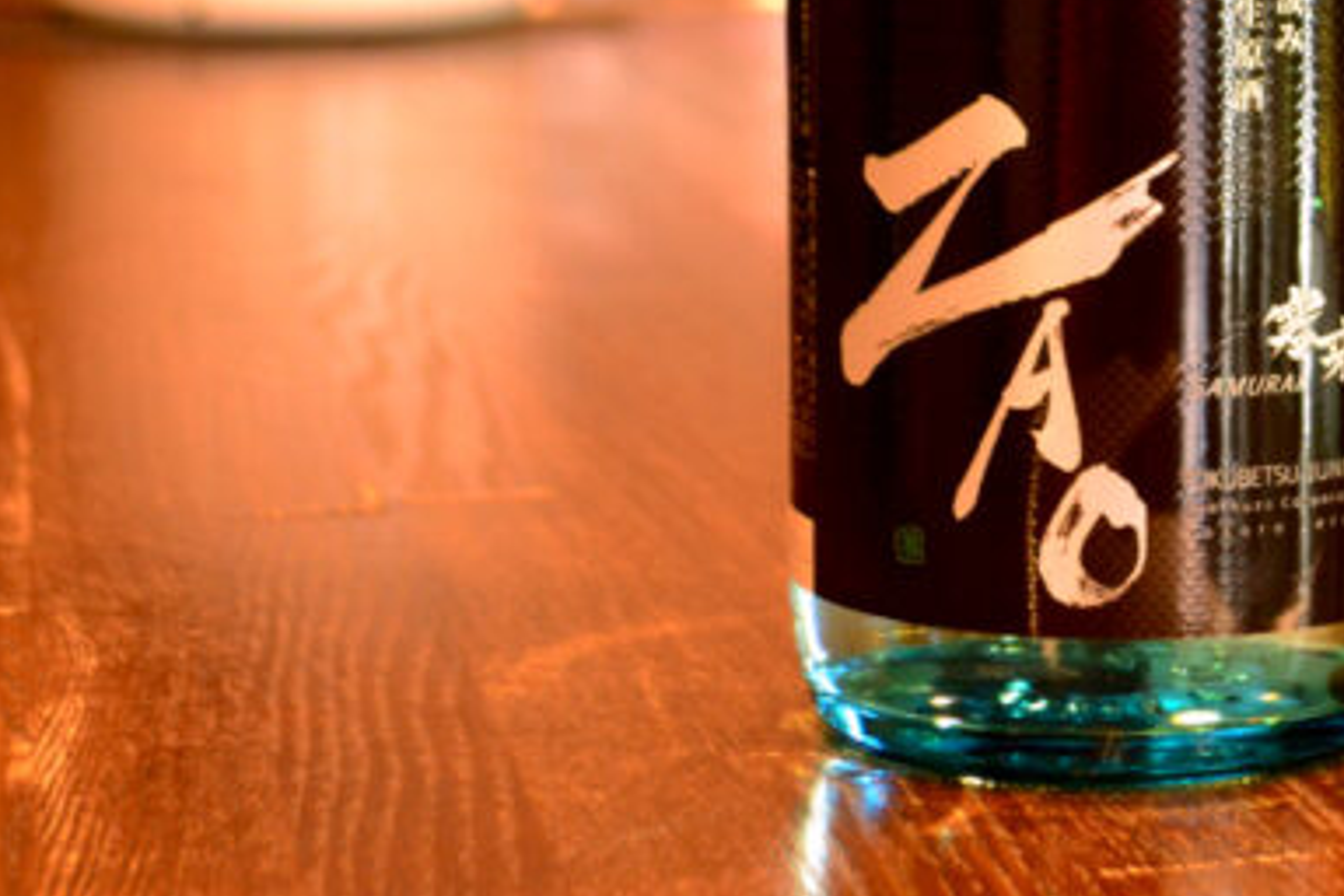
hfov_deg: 19.2
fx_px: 3920
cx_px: 1158
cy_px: -84
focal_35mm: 105
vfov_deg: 12.8
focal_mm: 28
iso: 1100
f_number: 4.5
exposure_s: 1/30
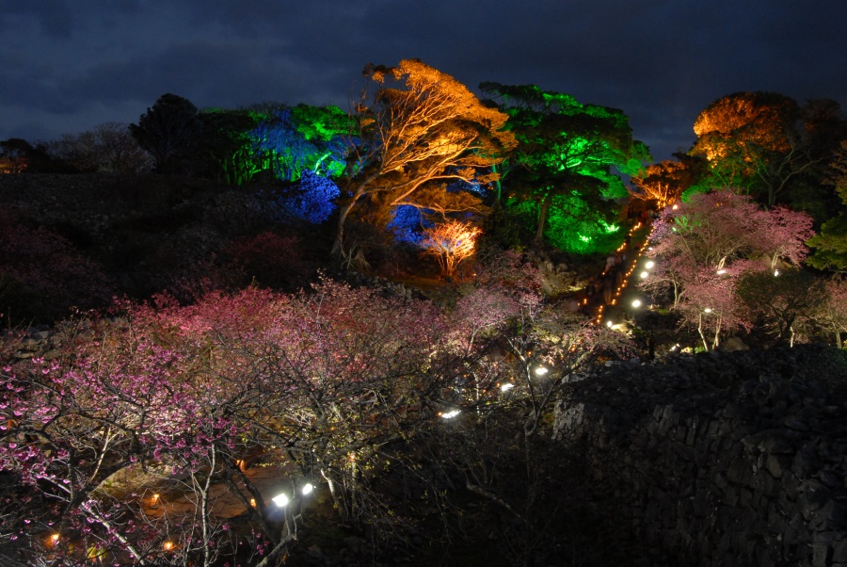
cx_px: 424
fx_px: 1024
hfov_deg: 44.9
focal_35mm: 44
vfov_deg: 30.9
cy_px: 284
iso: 400
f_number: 8
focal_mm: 29
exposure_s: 1.6
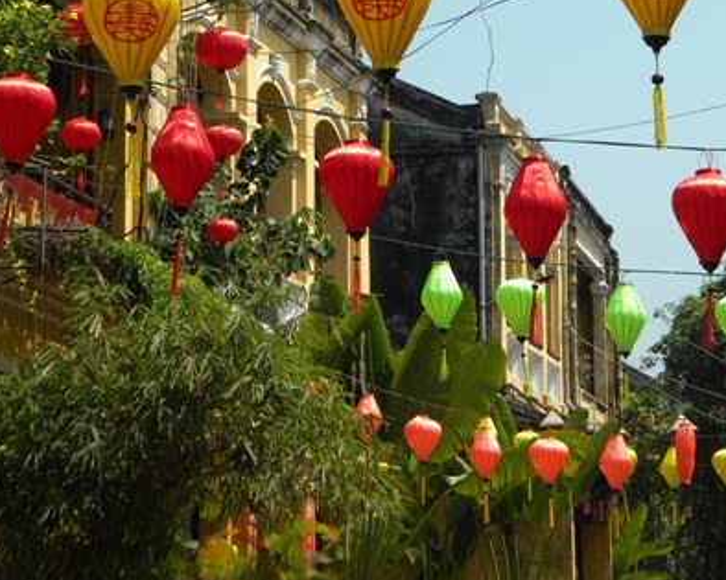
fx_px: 2320
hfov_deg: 17.7
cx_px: 473
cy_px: 236
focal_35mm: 108
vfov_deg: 14.3
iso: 80
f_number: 4.5
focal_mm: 15.1
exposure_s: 1/634
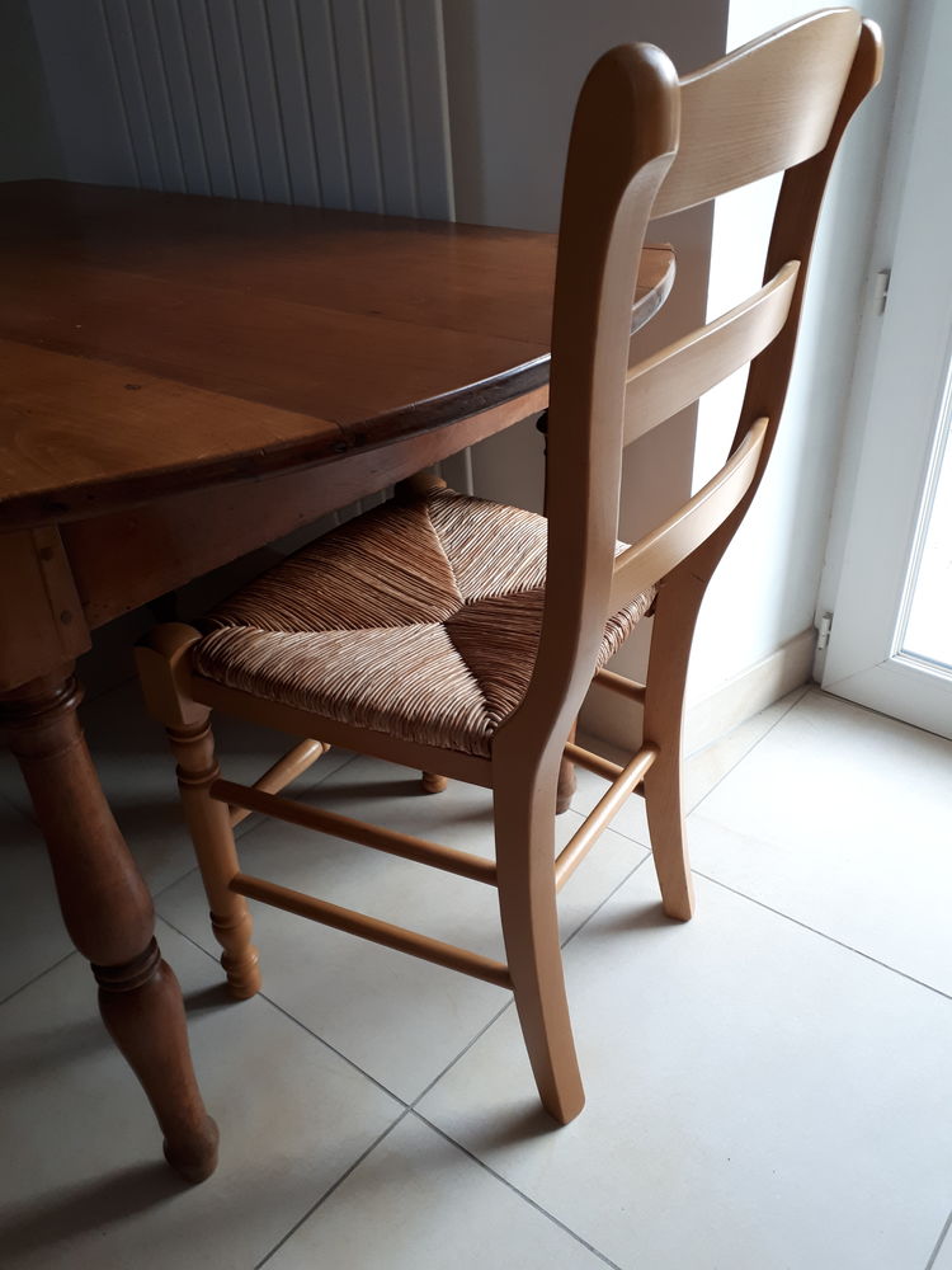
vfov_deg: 65.3
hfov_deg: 51.4
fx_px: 990
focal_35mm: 27
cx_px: 476
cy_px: 635
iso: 100
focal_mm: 3.6
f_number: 1.9
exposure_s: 1/33
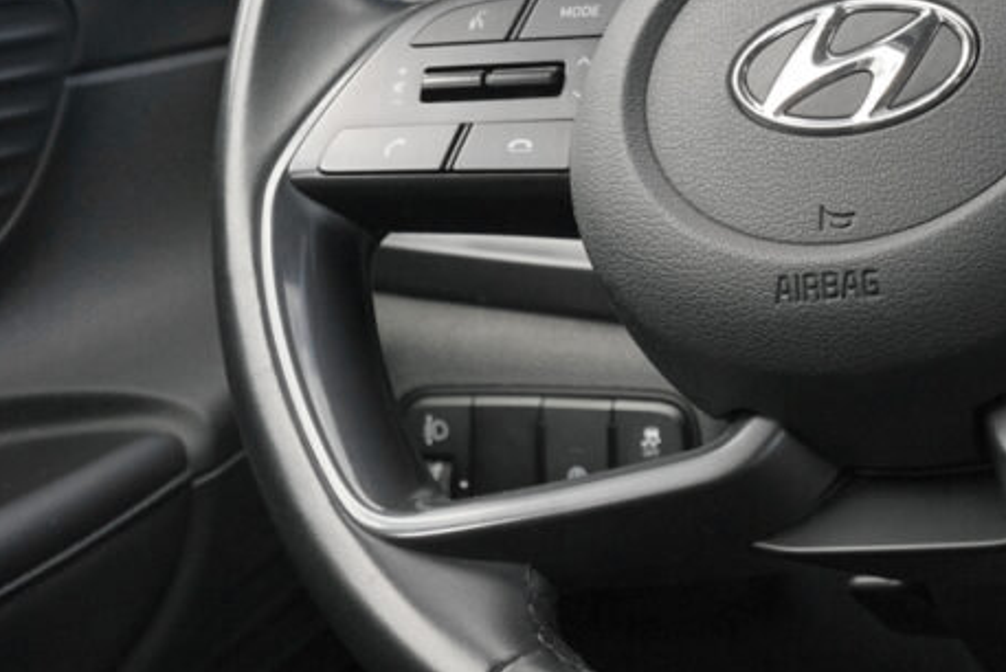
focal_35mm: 152
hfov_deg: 13.4
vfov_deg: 9.0
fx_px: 4250
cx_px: 802
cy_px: 71
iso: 2000
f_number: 9
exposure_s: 1/200
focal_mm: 45
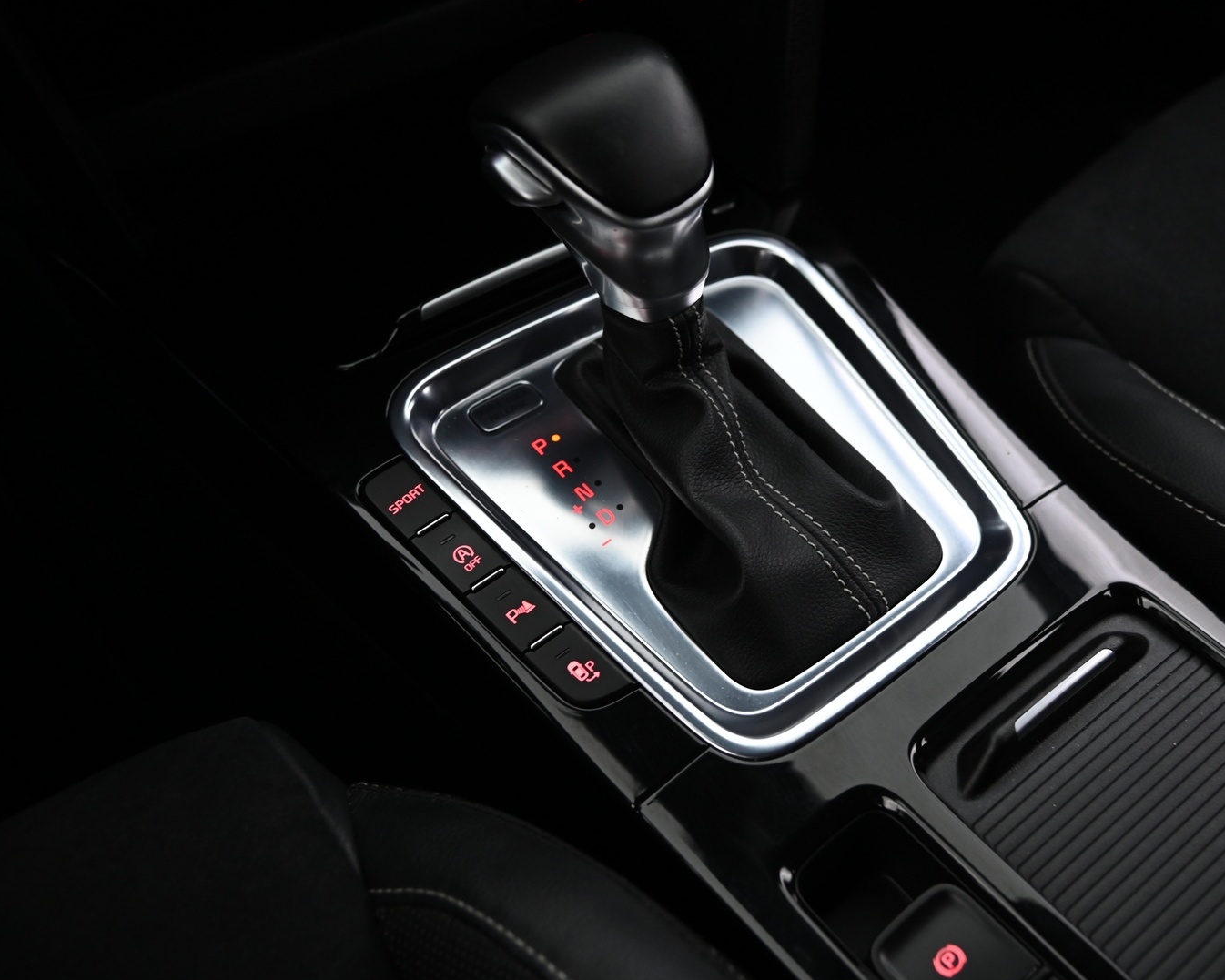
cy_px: 490
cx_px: 721
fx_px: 1559
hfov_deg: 42.7
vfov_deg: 34.9
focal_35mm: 43
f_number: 4
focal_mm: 38
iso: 2000
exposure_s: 1/20
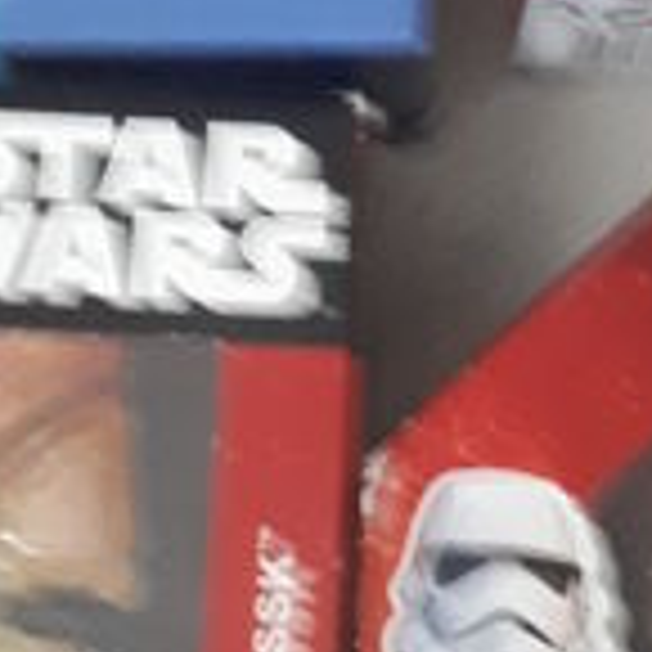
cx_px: 382
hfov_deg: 10.6
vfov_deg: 10.5
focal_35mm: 165
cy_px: 54
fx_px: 3516
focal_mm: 3.6
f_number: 1.9
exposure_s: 1/17
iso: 500
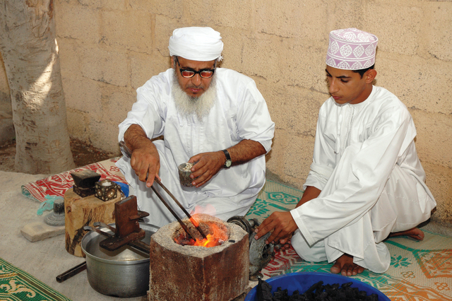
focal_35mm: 57
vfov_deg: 23.8
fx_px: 715
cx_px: 226
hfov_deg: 35.1
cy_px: 150
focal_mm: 38
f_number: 5.6
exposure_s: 1/400
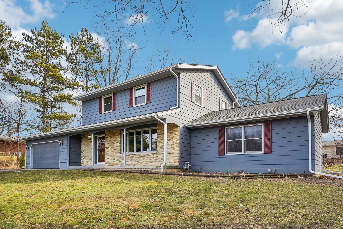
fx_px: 210
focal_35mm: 22
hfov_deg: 78.6
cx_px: 172
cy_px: 114
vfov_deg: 57.2
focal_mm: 22
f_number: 8
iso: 100
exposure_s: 1/100
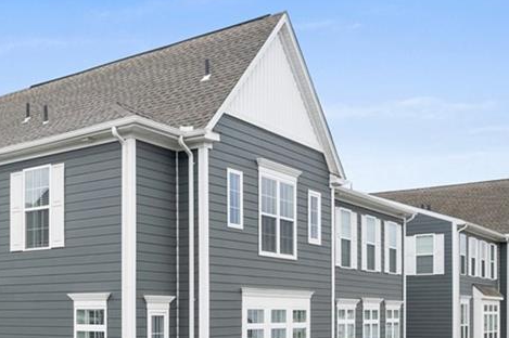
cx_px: 84
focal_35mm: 48
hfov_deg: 39.1
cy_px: 306
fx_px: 678
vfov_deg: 27.0
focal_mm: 8.38
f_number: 2.8
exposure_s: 1/240
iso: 100
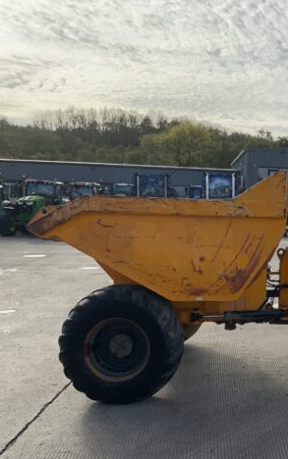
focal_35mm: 42
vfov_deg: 47.2
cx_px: 311
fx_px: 527
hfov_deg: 28.1
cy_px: 229
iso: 16
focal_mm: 3
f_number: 1.8
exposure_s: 1/3125
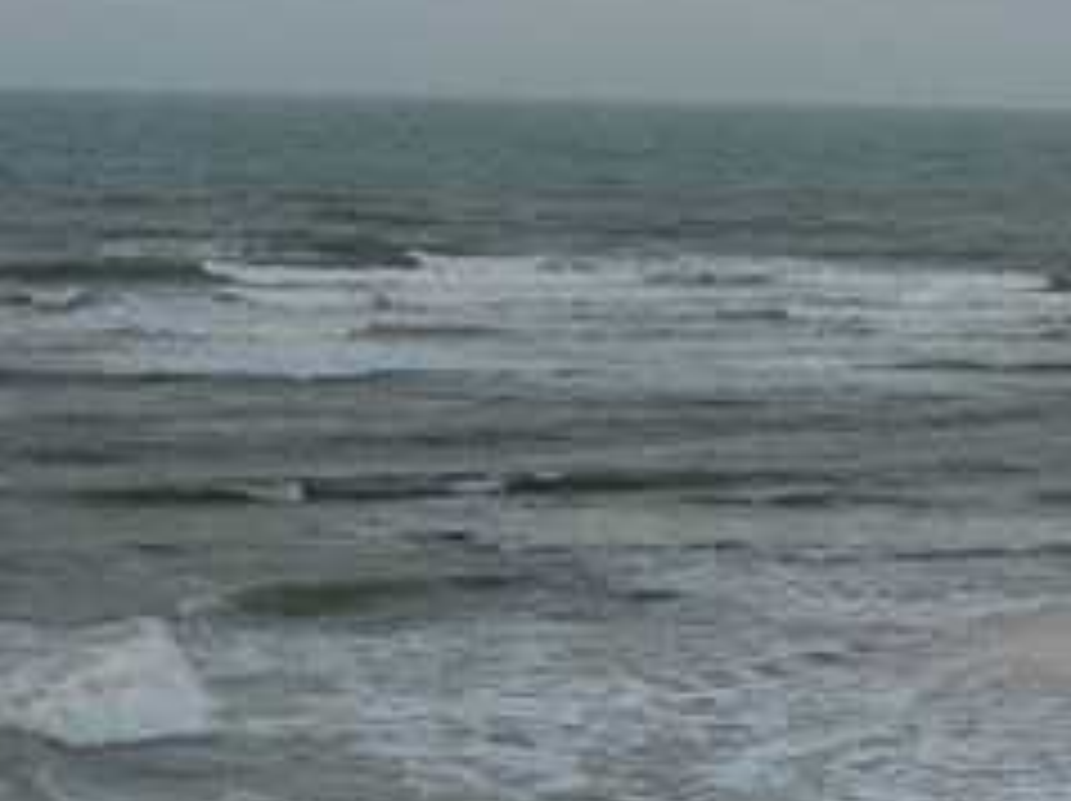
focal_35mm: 148
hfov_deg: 13.3
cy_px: 544
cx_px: 644
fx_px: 4574
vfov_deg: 10.0
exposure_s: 1/60
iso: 80
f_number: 3.6
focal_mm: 9.8
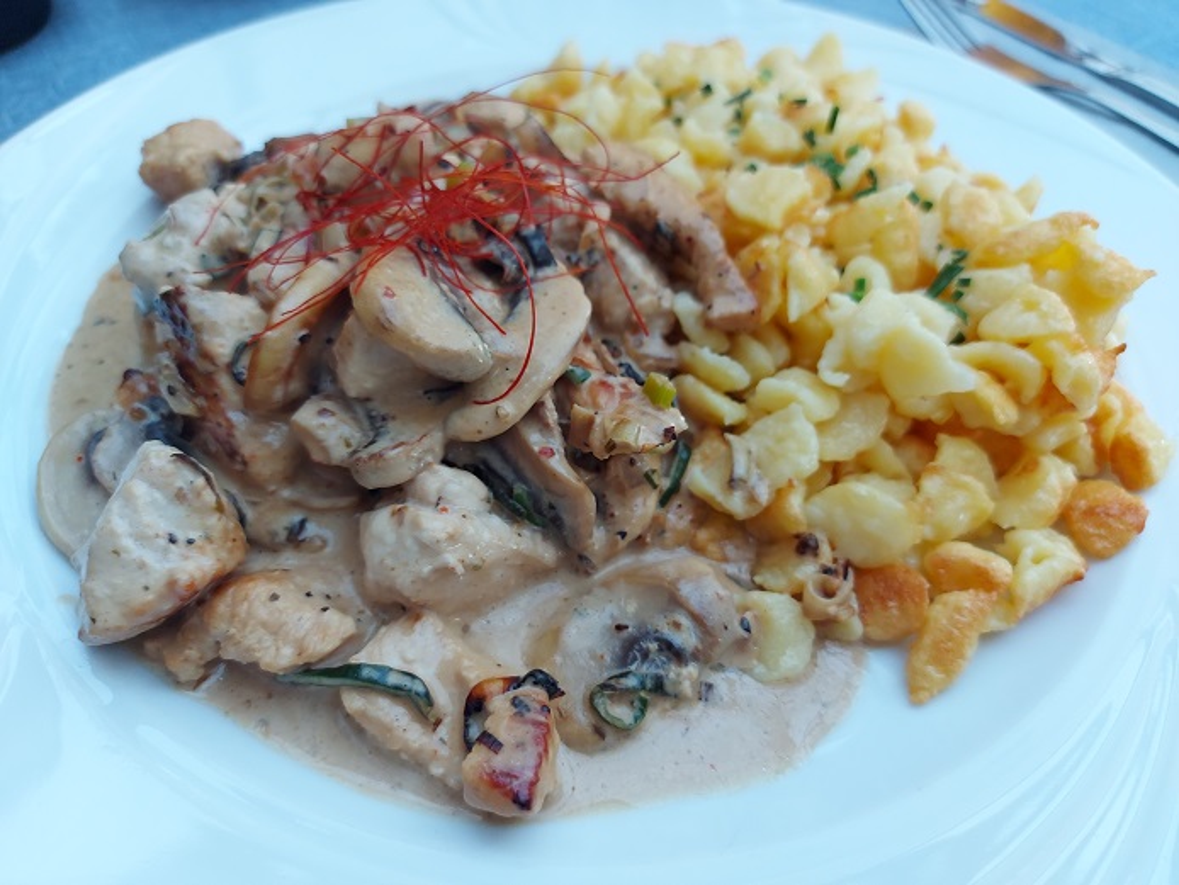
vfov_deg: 56.8
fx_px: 818
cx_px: 590
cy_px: 442
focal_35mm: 24
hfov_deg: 71.6
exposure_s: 1/50
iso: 125
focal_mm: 5.23
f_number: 1.8
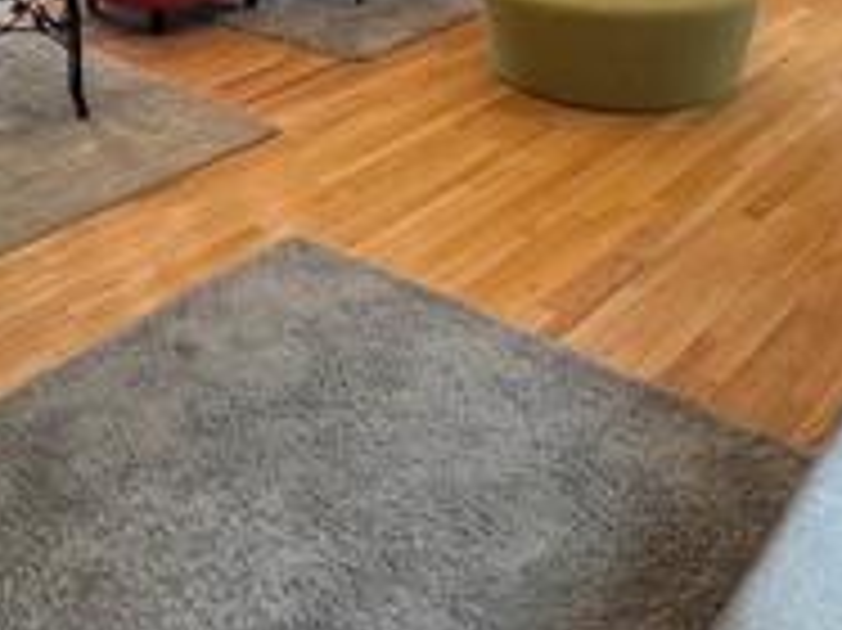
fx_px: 1167
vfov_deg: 25.9
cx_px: 284
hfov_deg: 39.2
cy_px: -189
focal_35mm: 48
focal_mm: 2.22
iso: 160
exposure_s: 1/120
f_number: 2.2
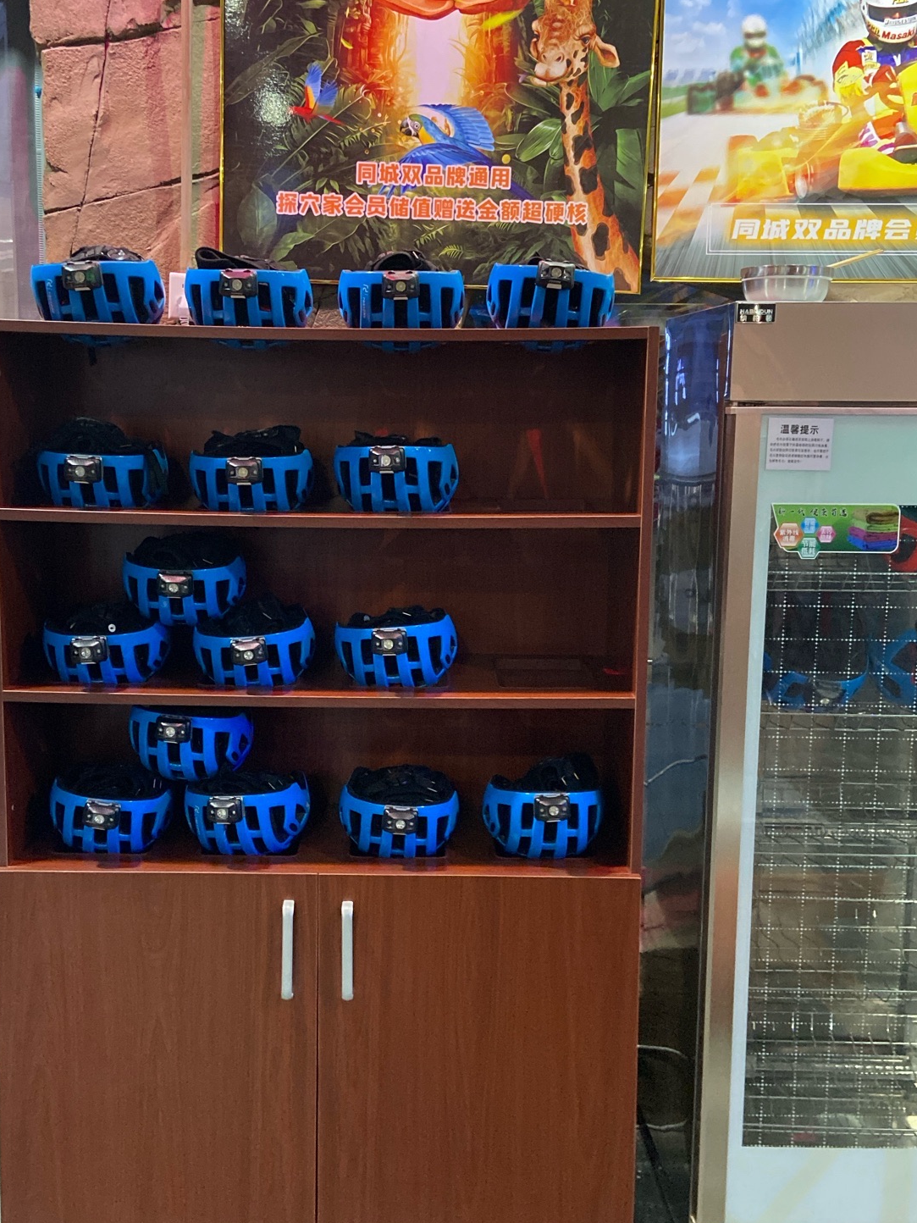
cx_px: 379
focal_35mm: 36
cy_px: 561
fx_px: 1272
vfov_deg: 51.3
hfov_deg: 39.5
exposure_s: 1/47
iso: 500
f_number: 1.8
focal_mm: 4.25
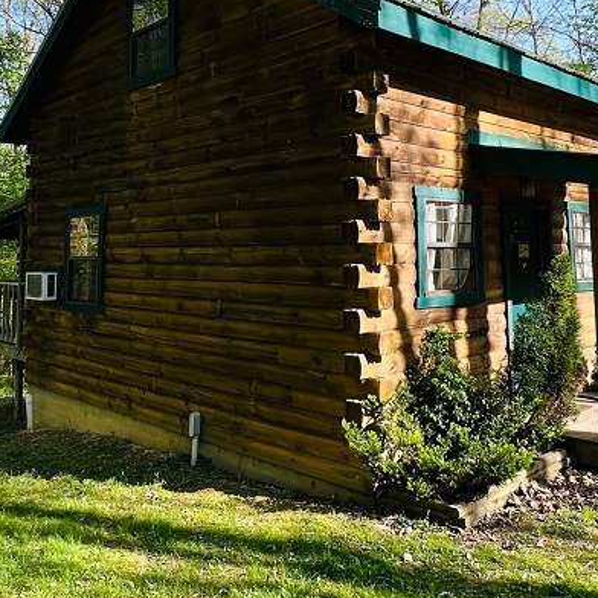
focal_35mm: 33
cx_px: 289
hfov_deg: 49.7
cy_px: 172
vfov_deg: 48.4
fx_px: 645
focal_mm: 1.57
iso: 32
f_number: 1.8
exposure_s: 1/245
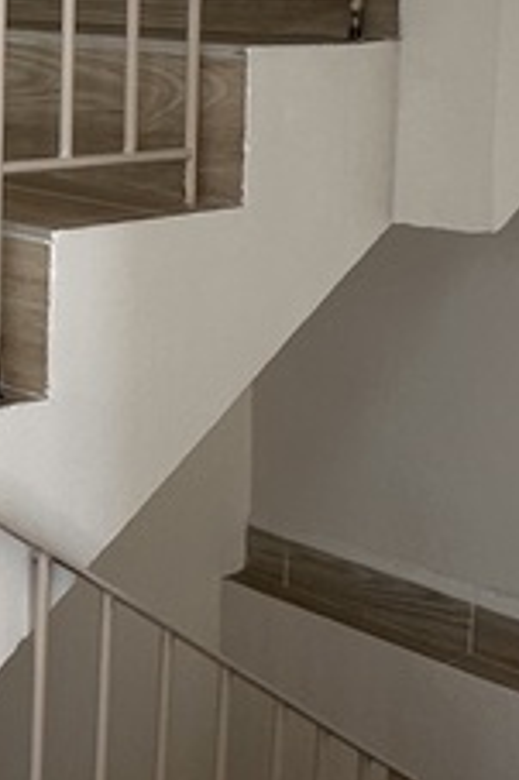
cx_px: -447
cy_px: 48
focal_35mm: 77
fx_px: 1668
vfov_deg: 25.4
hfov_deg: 15.1
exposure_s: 1/99
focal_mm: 2.22
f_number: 2.2
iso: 50
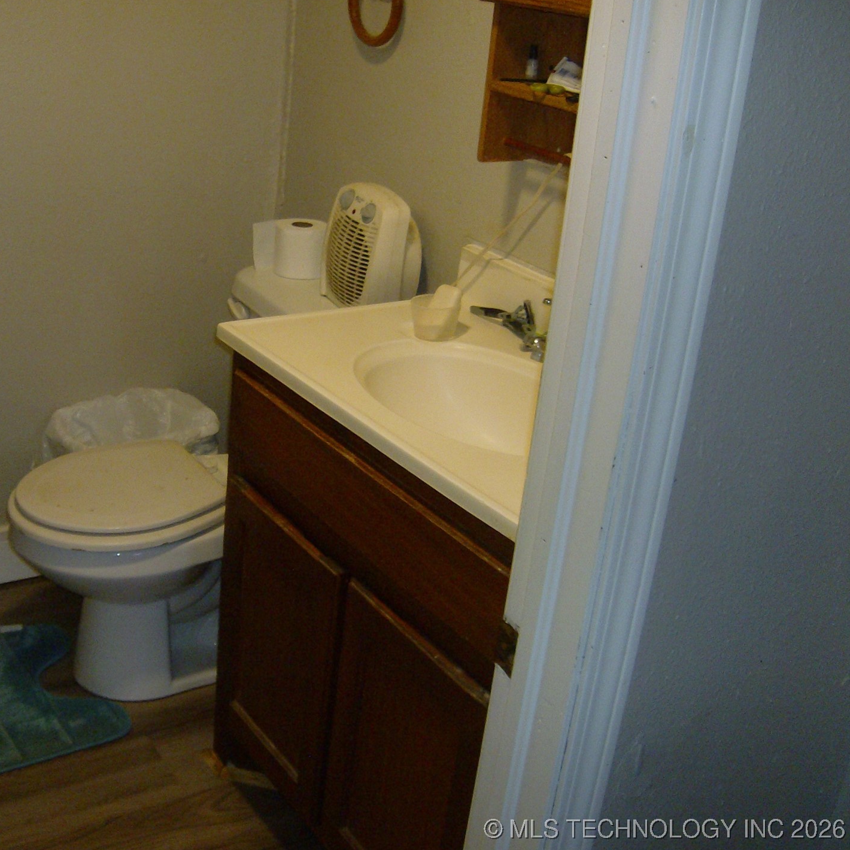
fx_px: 1195
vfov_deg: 39.2
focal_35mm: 43
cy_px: 423
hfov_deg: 38.7
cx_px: 278
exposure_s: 1/60
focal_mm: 6
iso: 200
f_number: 2.8
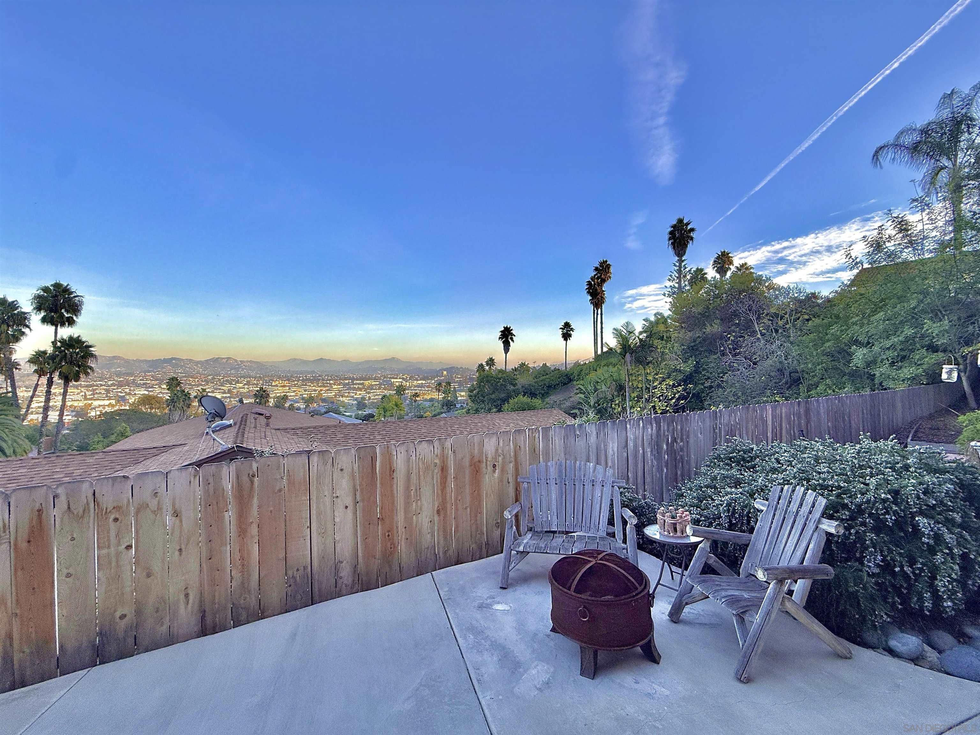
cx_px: 490
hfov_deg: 102.1
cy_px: 368
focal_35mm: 14
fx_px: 396
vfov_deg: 85.7
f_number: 2.2
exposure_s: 1/510
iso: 50
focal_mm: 2.22
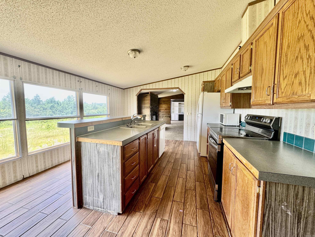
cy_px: 118
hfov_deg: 102.1
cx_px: 158
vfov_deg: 85.7
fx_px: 127
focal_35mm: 14
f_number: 2.2
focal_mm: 2.22
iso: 80
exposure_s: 1/99
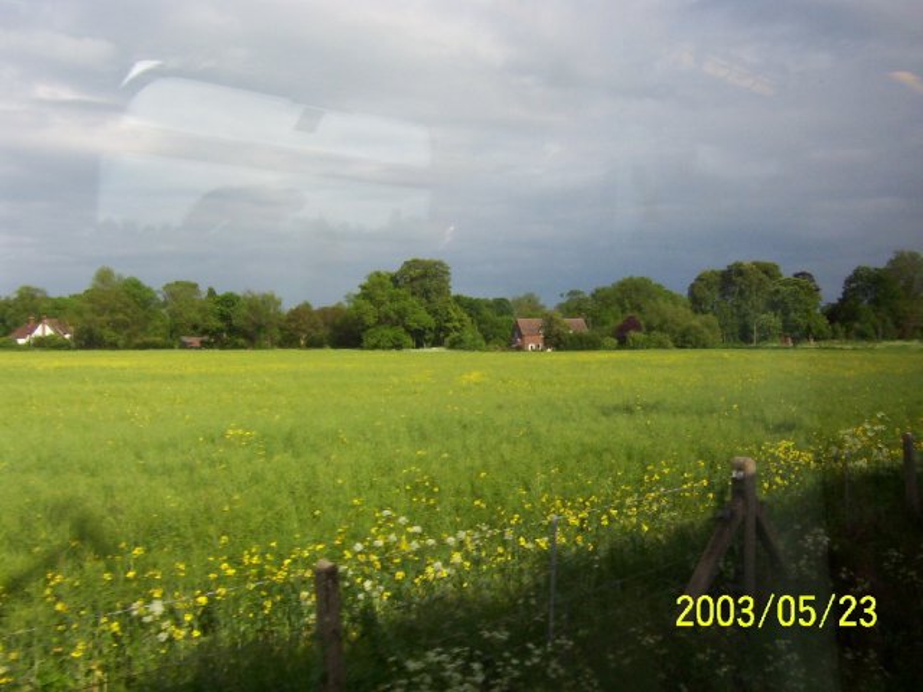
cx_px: 462
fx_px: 960
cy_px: 346
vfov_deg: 39.7
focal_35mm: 36
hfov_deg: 51.4
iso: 100
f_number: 2.76
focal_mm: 5.54
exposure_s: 1/774
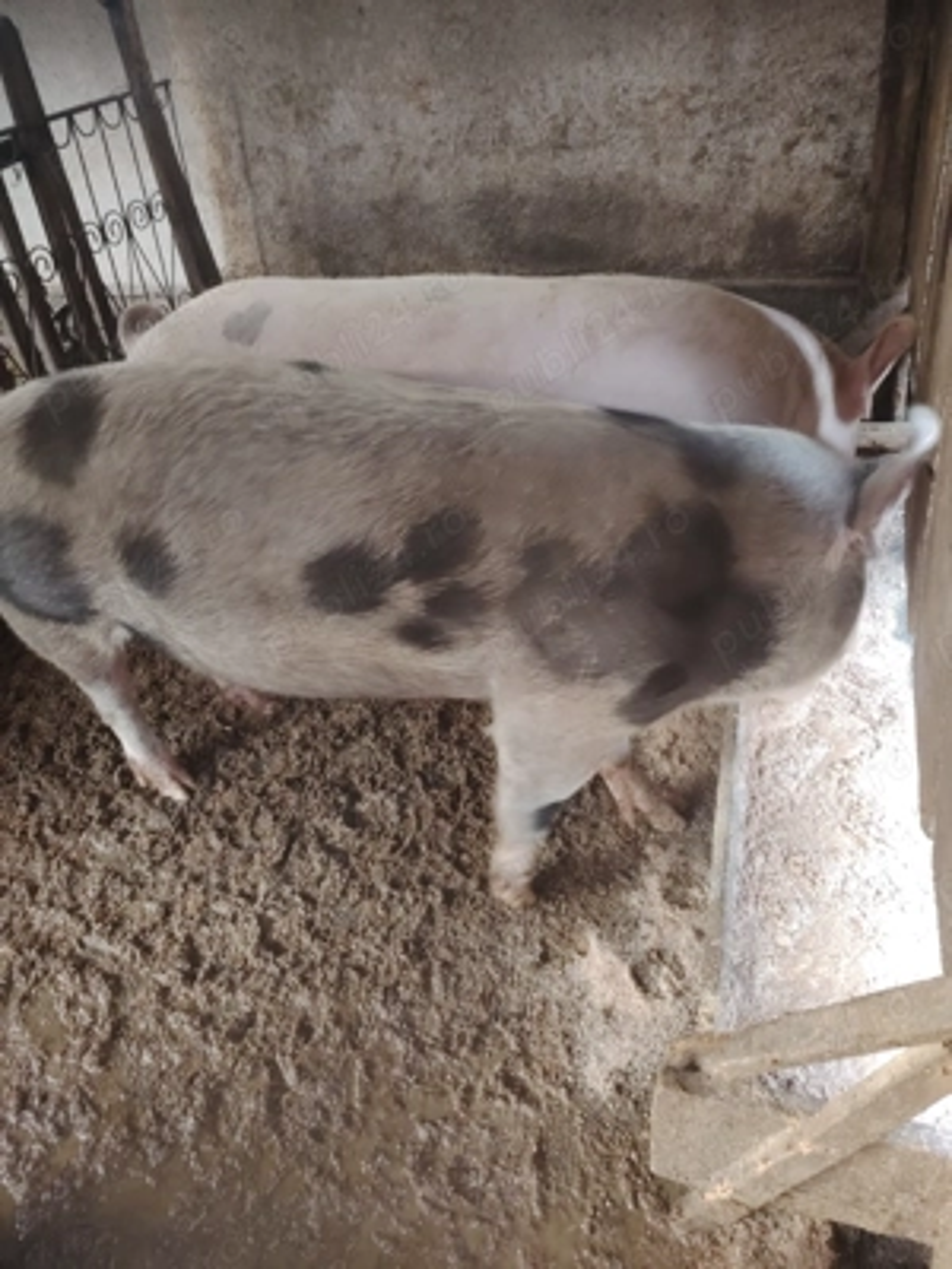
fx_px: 880
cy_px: 634
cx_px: 476
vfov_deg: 71.6
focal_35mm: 24
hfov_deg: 56.8
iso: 1300
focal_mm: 5.25
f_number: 1.75
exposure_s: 1/25
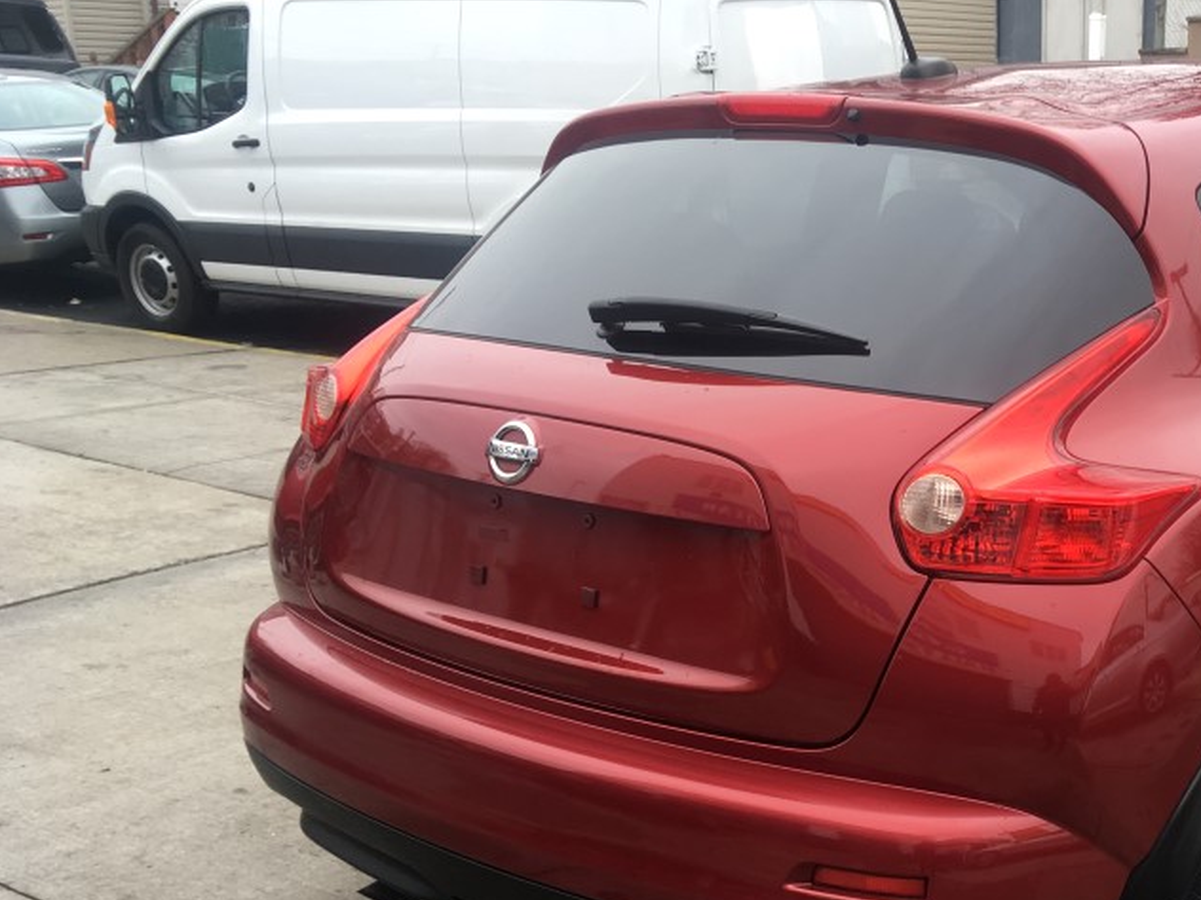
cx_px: 937
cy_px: 608
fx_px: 1631
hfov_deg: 39.1
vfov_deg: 30.6
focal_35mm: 47
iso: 25
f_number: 2.2
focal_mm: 4.15
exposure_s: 1/127
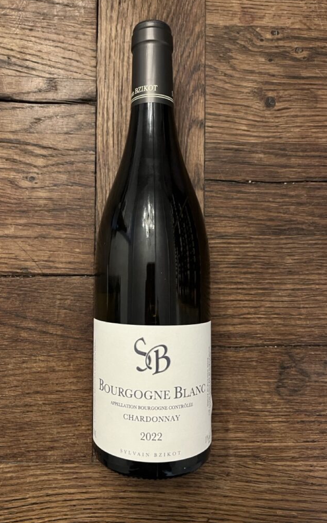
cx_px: 148
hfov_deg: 44.5
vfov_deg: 66.5
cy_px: 258
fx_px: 399
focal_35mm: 28
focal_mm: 5.1
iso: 400
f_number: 1.6
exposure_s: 1/50
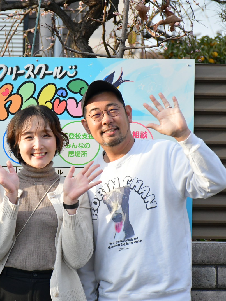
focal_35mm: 184
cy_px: 151
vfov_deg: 10.7
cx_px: 34
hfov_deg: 8.0
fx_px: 1602
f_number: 5.3
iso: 2500
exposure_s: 1/2000
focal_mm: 85
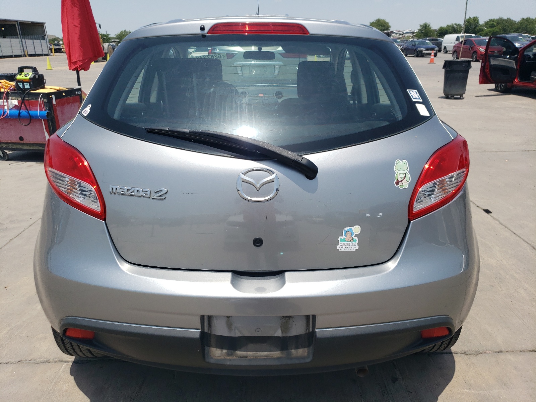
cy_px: 201
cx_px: 268
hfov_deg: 67.3
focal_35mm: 26
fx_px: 403
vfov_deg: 53.1
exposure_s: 1/5000
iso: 50
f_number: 1.5
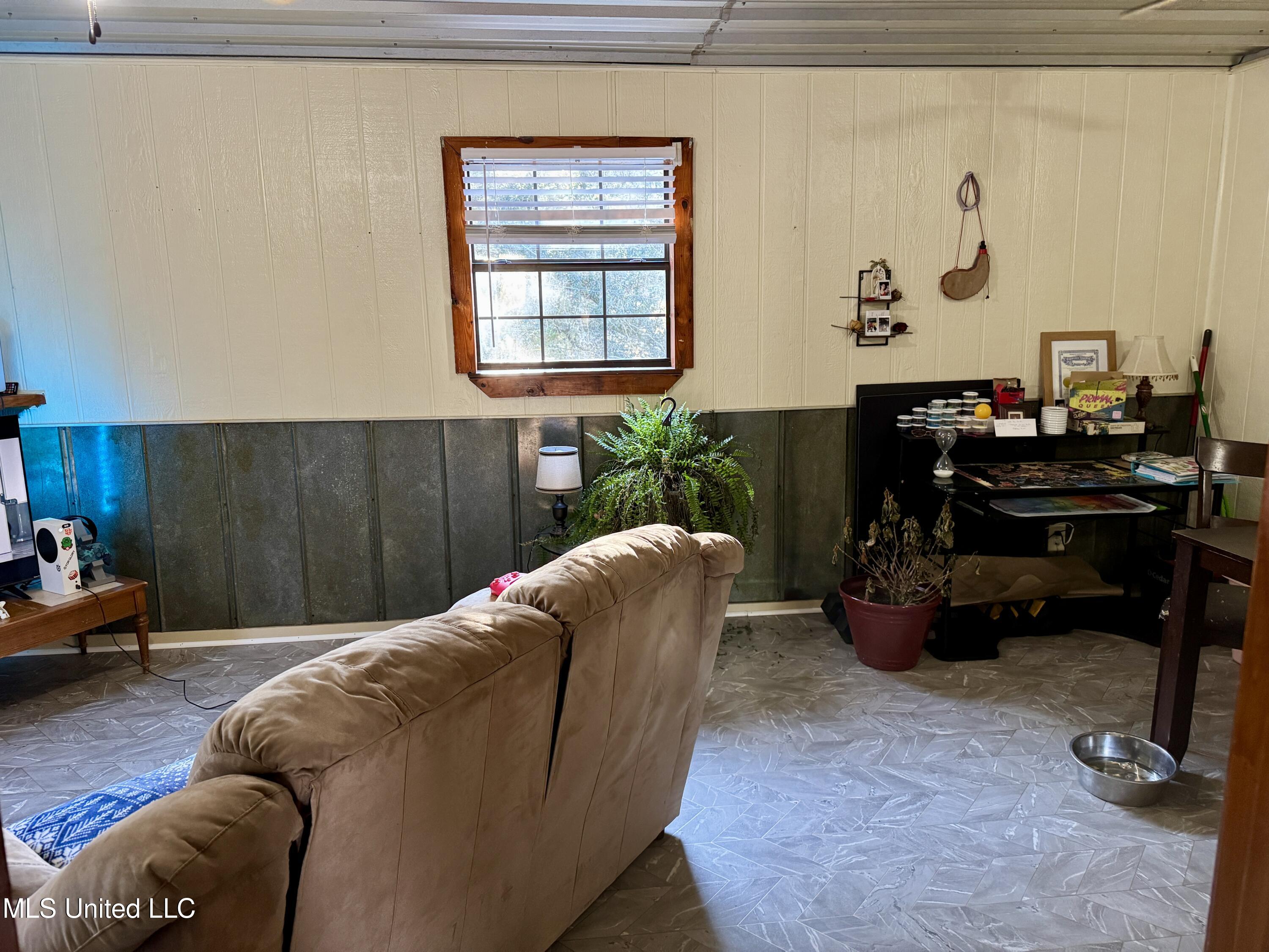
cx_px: 634
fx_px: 880
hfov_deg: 71.6
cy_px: 476
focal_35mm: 24
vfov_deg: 56.8
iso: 500
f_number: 1.78
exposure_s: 1/60
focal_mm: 6.76
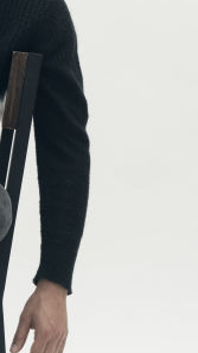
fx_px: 1475
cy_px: 118
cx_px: -73
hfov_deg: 7.6
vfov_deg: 13.6
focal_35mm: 158
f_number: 10
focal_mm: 56
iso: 640
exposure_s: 1/125
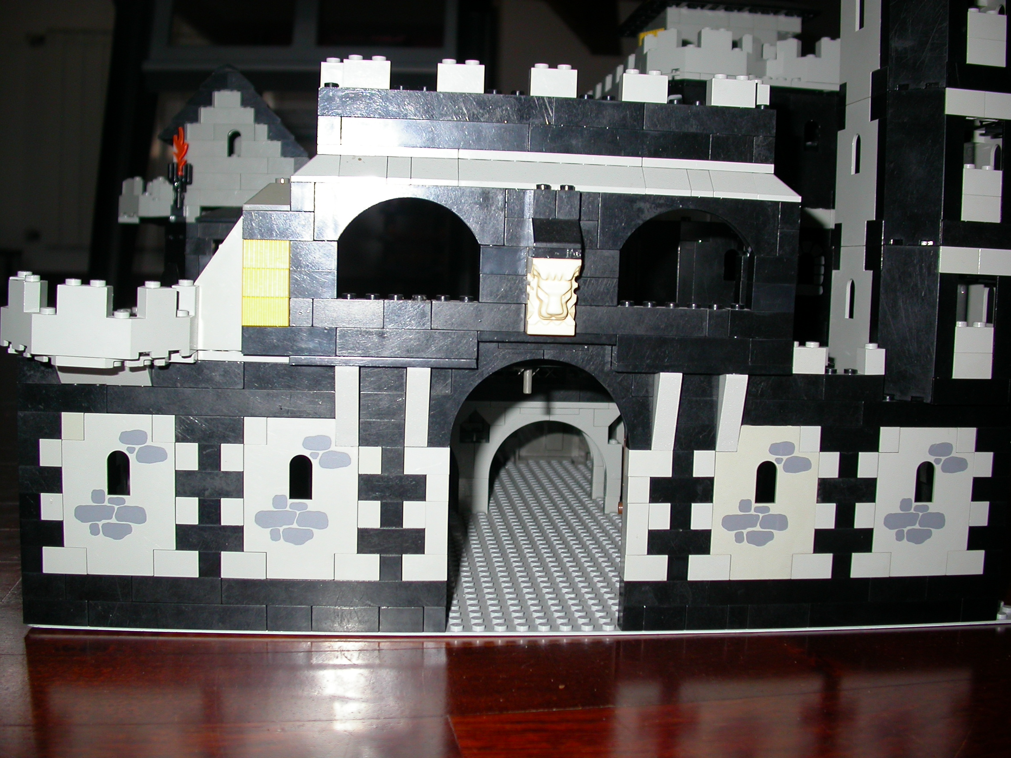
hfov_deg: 49.0
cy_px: 379
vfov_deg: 37.7
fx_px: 1110
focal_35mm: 38
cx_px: 506
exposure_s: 1/60
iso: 100
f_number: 2.6
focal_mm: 7.85
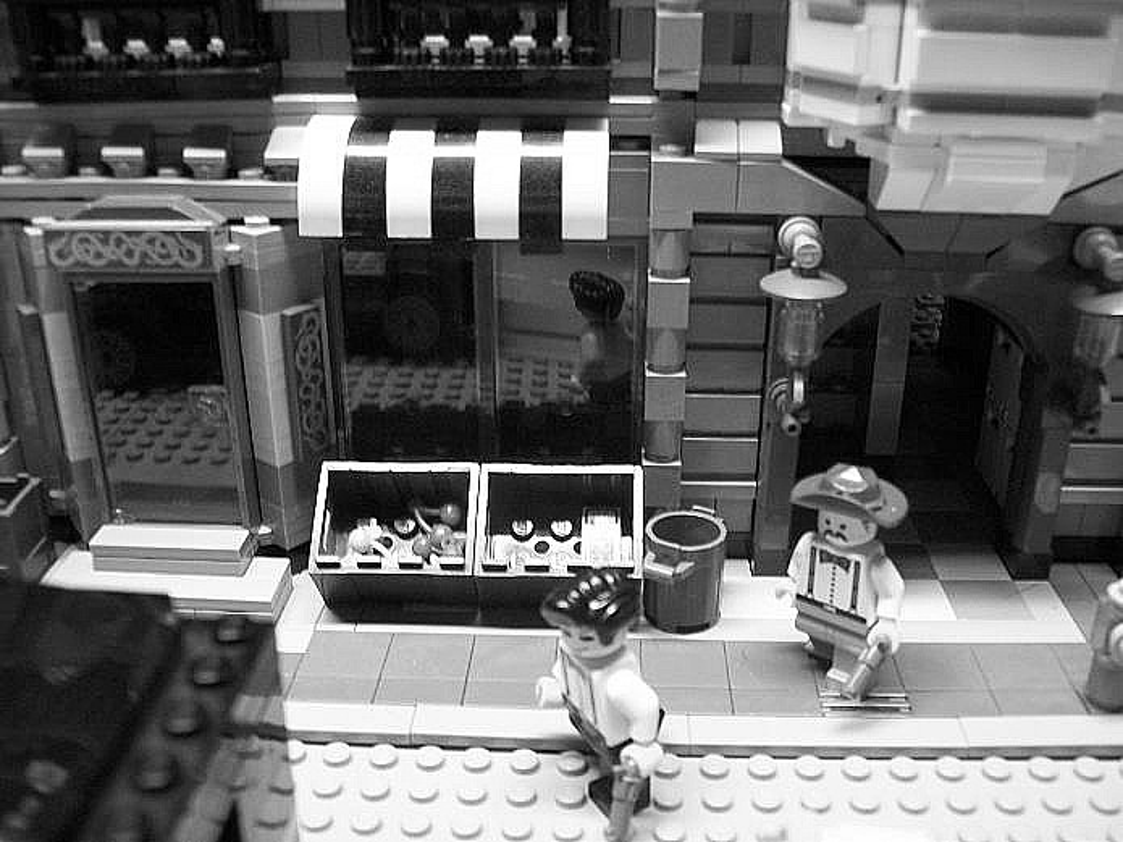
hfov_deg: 51.4
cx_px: 562
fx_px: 1168
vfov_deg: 39.6
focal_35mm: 36
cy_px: 421
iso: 160
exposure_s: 1/13
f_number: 2.7
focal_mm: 6
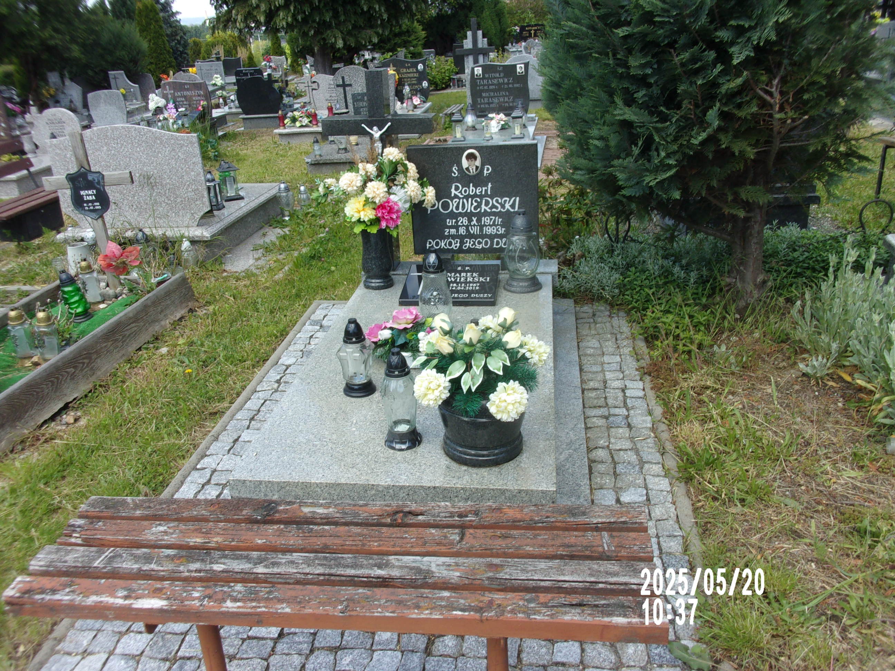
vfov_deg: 49.7
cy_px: 336
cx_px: 448
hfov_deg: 63.4
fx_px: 724
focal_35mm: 28
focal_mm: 5.1
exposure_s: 1/34
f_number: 10.8
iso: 80
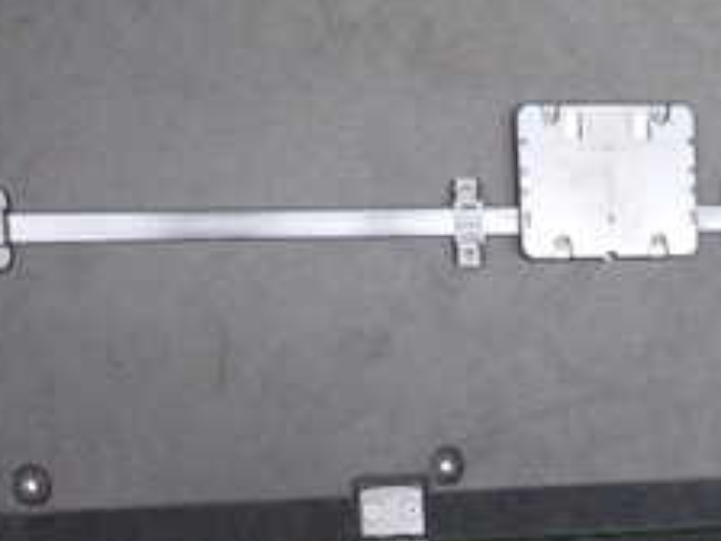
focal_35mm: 67
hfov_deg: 28.0
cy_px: 515
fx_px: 1396
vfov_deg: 21.3
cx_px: 634
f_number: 2
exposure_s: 1/30
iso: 800
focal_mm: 4.5
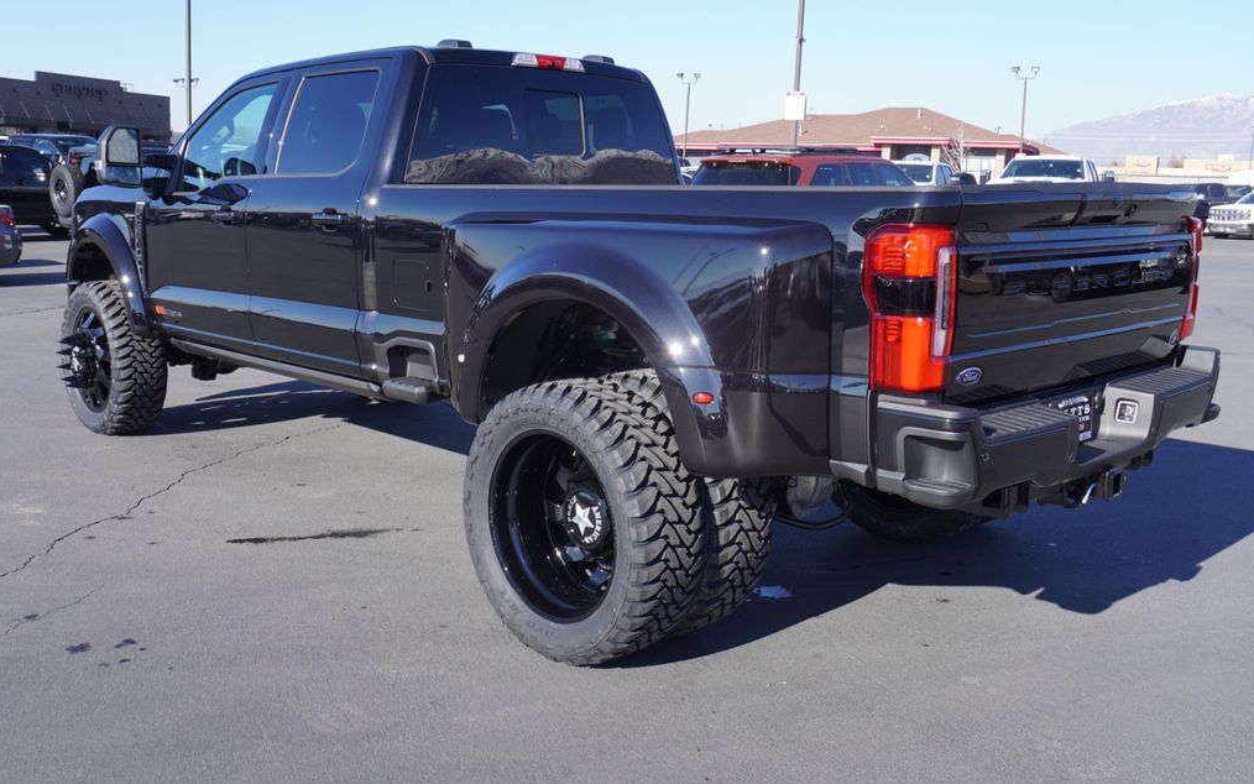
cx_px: 628
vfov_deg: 35.8
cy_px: 364
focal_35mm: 36
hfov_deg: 54.6
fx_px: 1214
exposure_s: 1/125
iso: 100
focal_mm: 23
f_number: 8
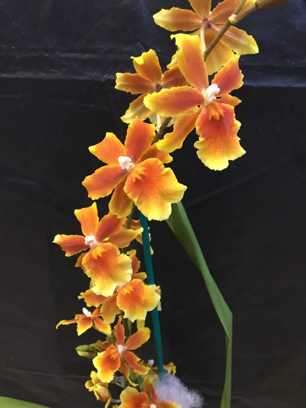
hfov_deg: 48.2
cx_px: 153
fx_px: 342
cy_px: 204
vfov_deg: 61.7
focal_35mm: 29
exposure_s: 1/25
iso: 200
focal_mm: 4.15
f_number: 2.2
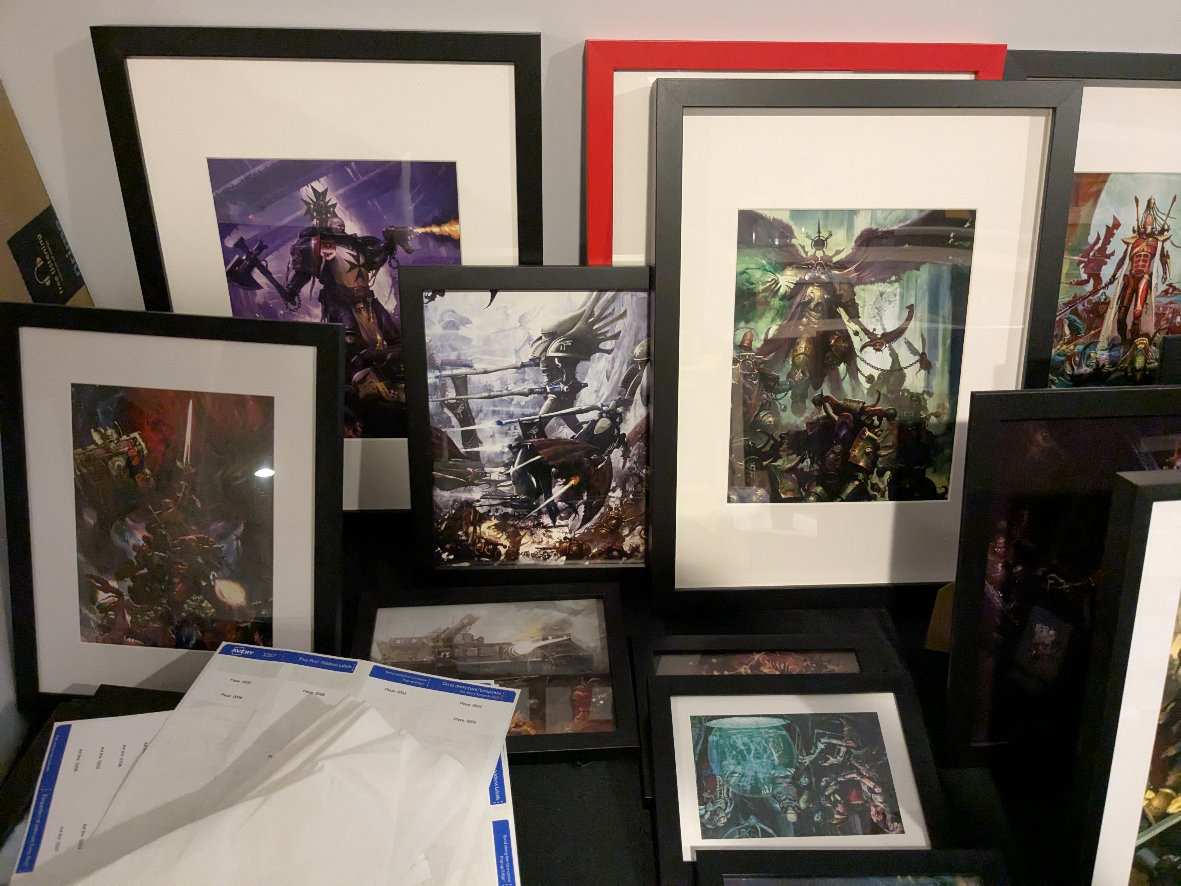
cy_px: 443
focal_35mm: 27
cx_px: 590
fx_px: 921
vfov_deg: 51.4
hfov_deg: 65.3
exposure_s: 1/120
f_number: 1.73
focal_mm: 4.38
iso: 1409
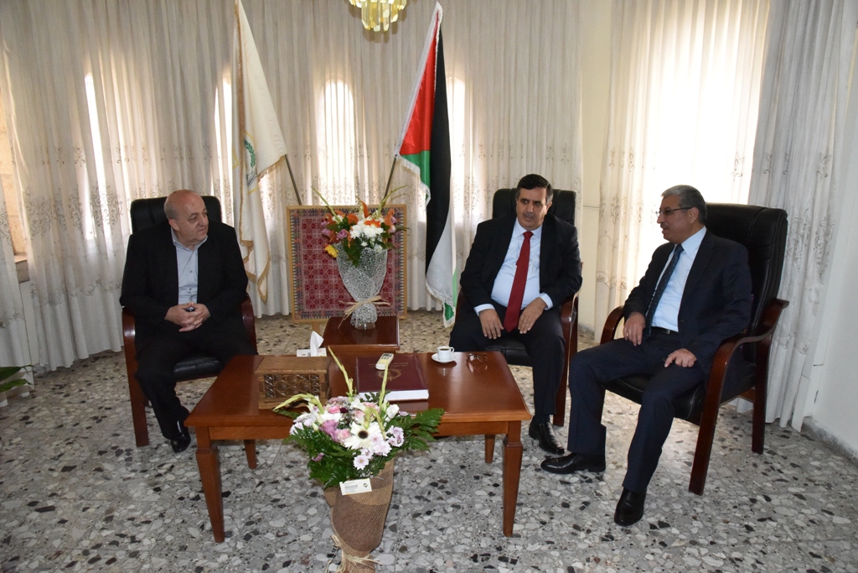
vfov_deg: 53.1
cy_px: 286
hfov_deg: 73.7
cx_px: 429
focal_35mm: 24
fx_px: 572
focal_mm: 24
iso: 10000
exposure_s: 1/250
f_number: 11
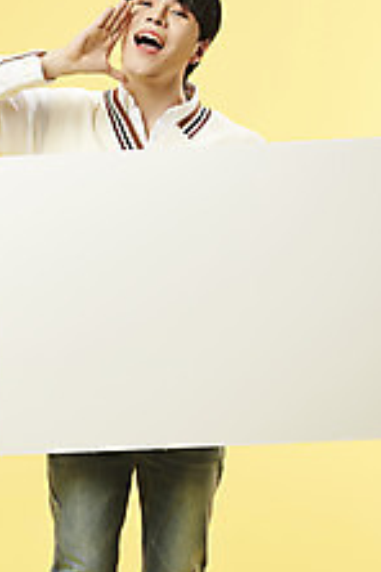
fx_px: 2000
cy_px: 358
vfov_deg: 16.2
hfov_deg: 10.9
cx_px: 161
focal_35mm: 126
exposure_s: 1/125
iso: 64
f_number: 8
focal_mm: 70
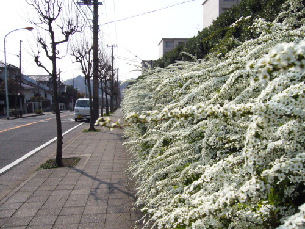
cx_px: 152
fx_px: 308
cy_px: 114
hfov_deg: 52.6
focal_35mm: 35
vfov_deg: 40.7
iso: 400
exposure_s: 1/2000
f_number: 5.6
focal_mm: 5.8
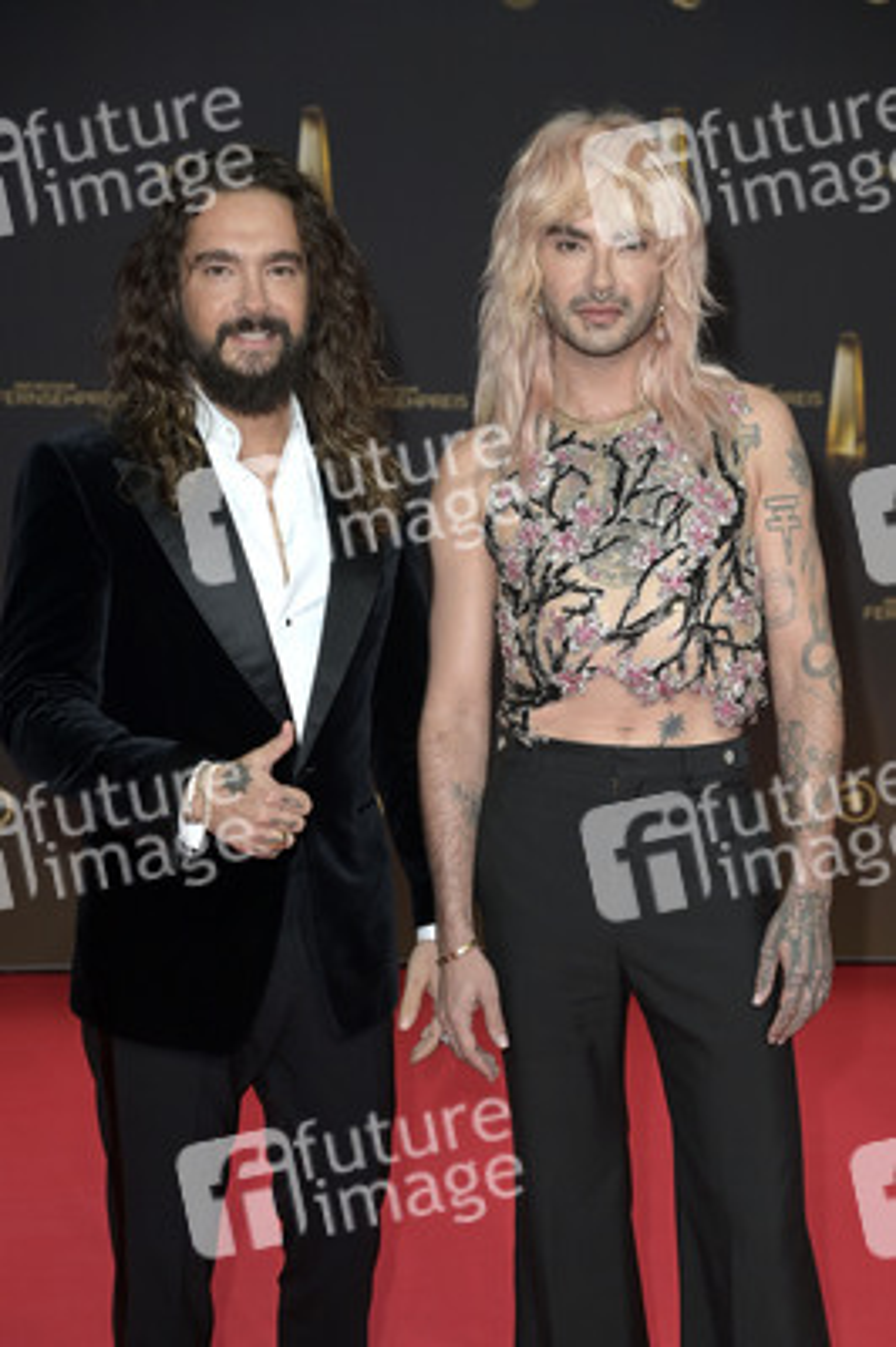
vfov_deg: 27.0
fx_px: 2805
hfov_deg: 18.2
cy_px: 674
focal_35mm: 75
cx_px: 448
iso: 1250
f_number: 5
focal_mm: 75
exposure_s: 1/250
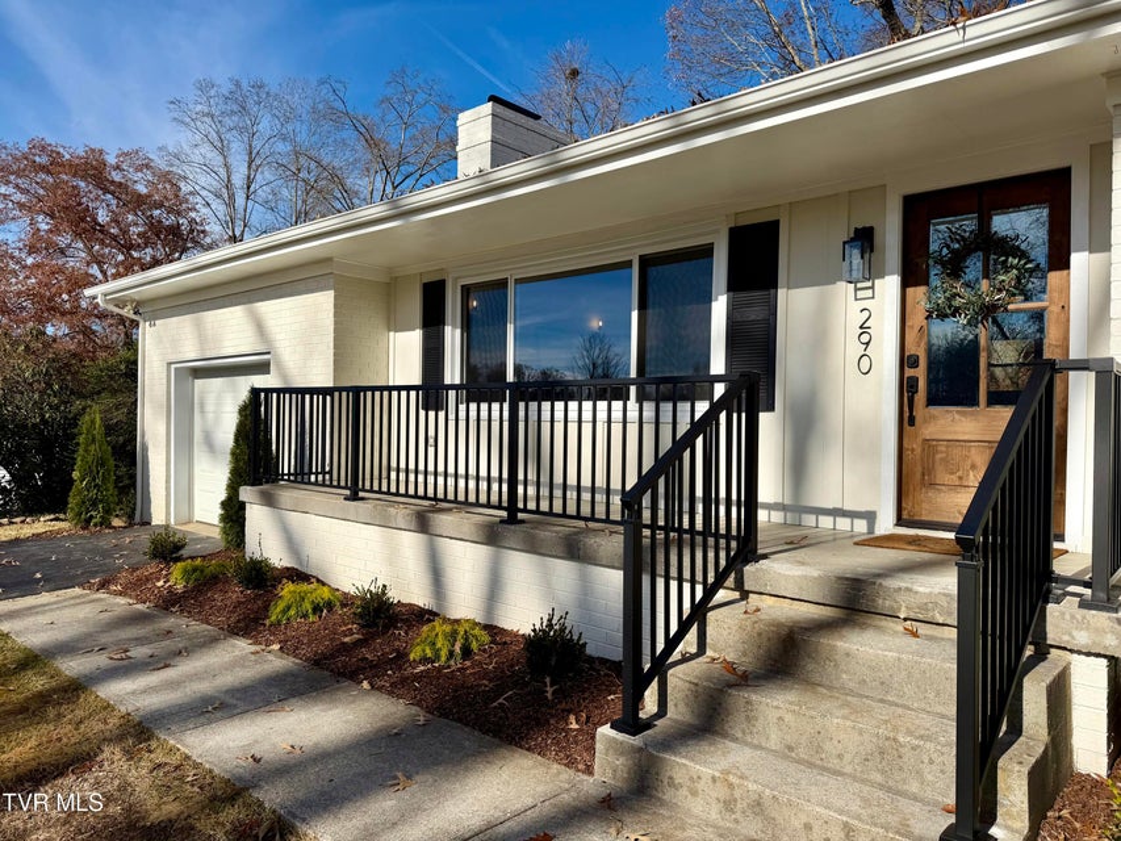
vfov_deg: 56.8
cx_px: 560
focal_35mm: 24
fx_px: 777
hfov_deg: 71.6
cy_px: 420
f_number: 1.78
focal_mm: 6.76
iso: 80
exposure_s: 1/6173
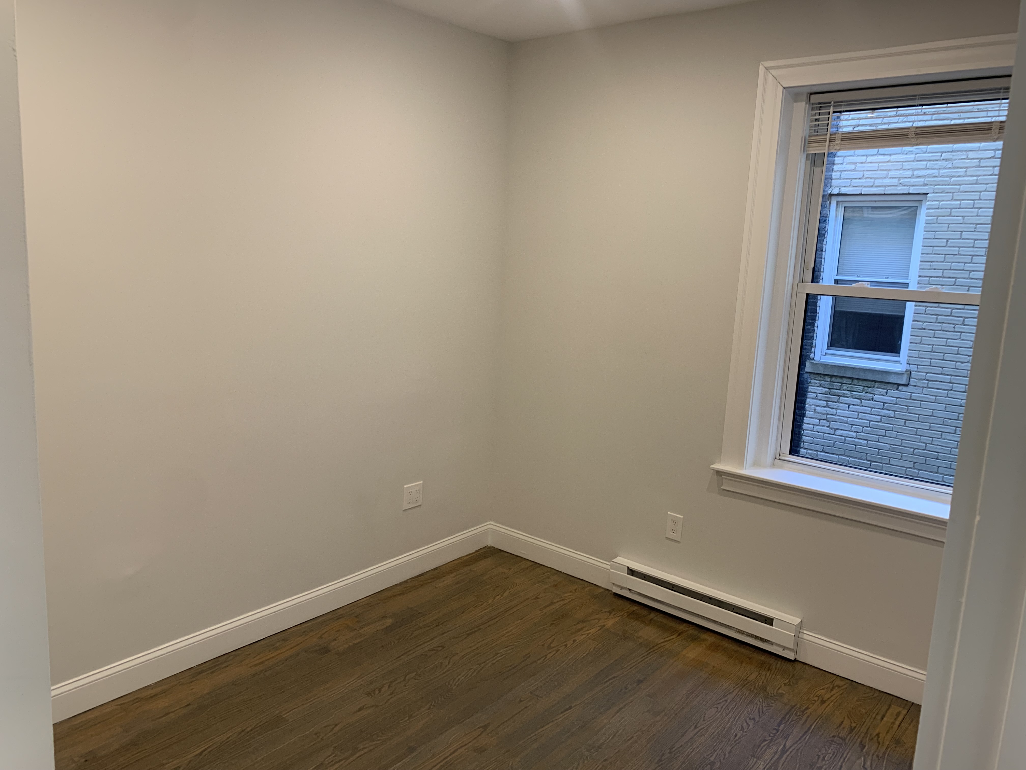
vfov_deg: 53.1
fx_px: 771
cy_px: 385
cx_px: 513
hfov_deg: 67.3
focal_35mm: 26
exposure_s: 1/60
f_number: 1.8
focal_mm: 4.25
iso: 80
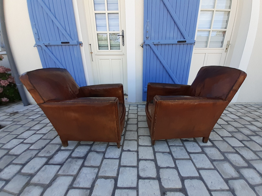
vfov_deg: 89.9
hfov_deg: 106.2
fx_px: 98
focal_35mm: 13
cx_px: 131
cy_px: 98
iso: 40
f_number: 2.2
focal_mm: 1.13
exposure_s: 1/333
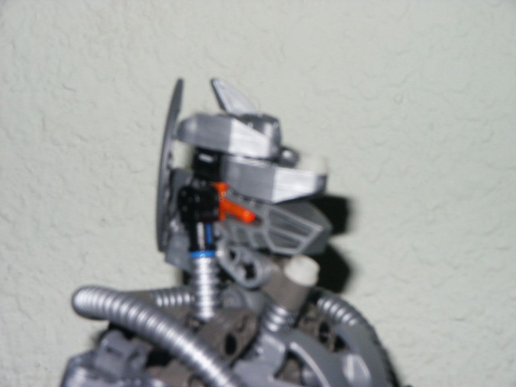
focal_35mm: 139
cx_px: 258
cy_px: 194
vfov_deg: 10.7
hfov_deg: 14.2
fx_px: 2072
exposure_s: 1/125
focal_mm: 28.23
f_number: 8
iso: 200
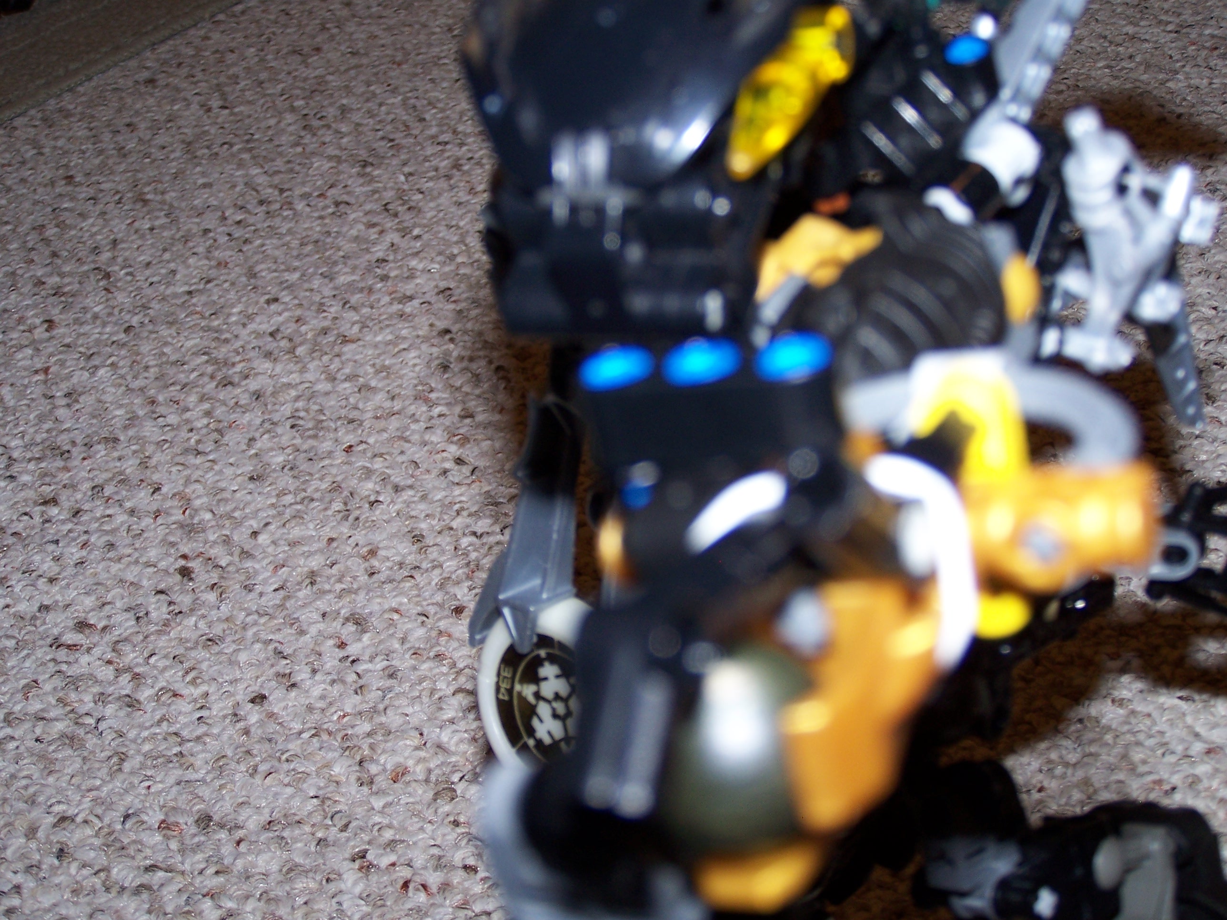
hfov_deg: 30.3
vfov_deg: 22.9
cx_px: 614
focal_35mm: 64
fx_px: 2269
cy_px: 460
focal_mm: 10.7
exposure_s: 1/60
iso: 80
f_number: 3.2
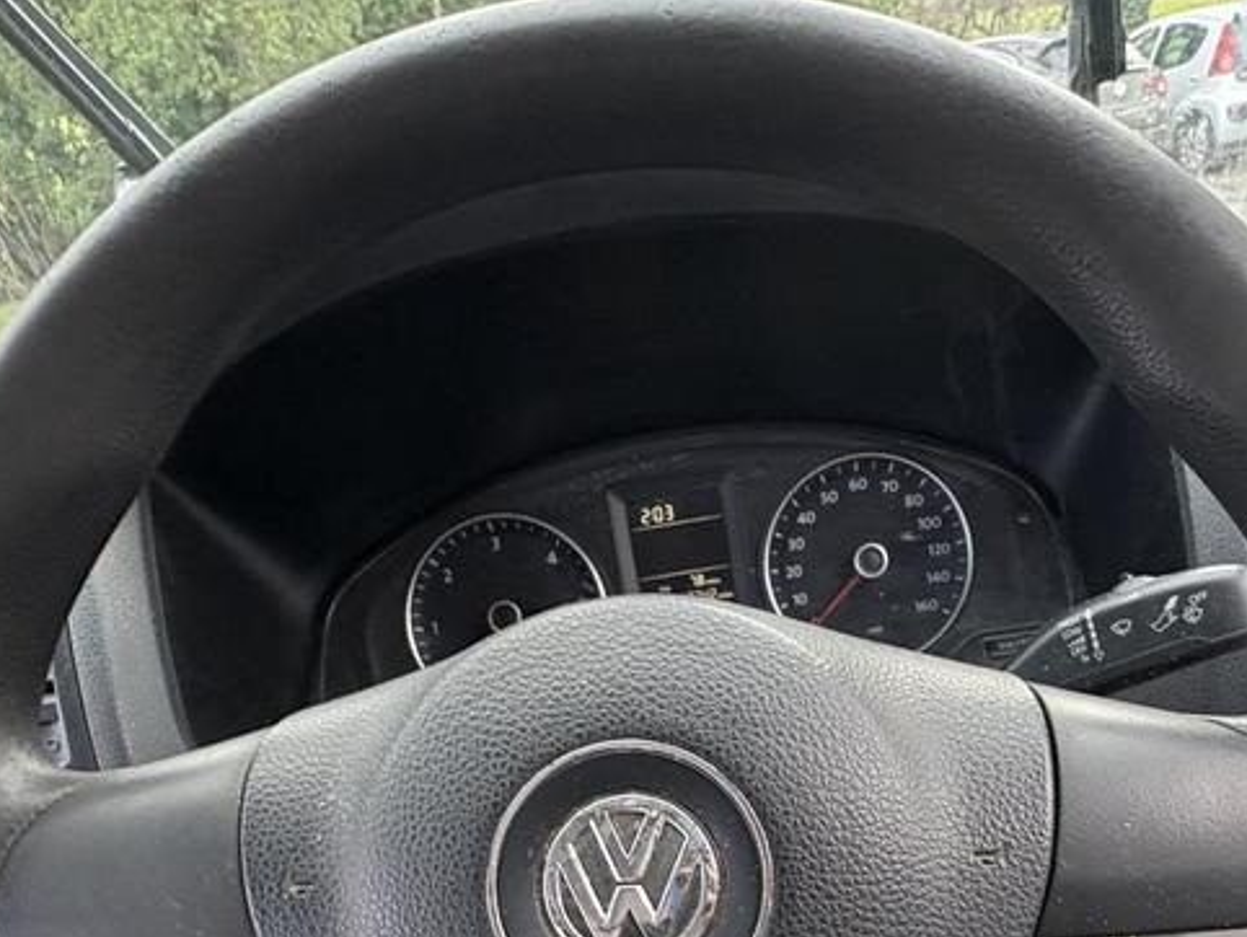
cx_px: 755
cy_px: 823
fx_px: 937
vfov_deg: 48.2
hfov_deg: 66.6
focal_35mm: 26
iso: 160
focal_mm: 2.22
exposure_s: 1/99
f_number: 2.2
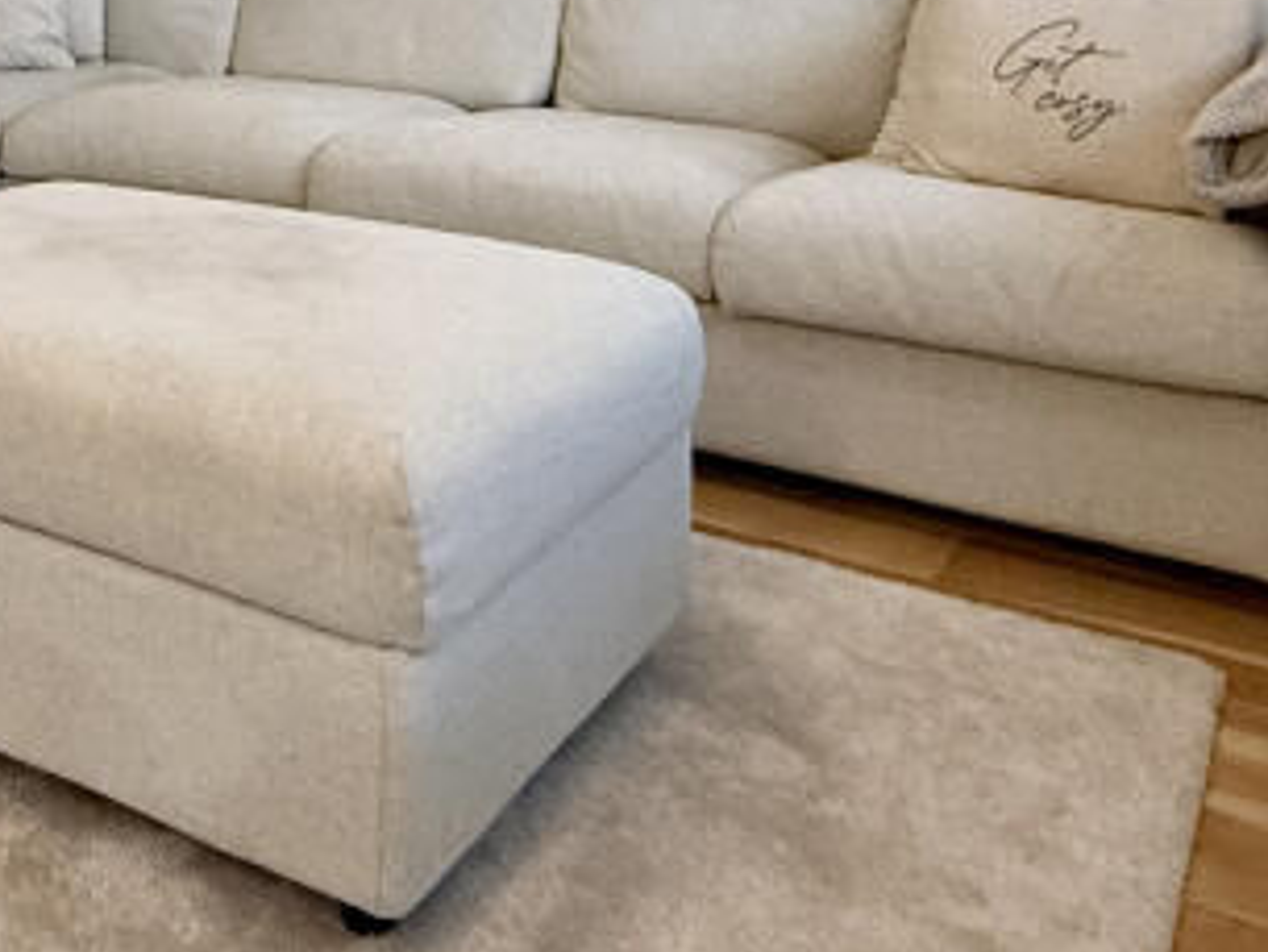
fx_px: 1722
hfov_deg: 38.5
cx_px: 208
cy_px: -166
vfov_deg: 27.5
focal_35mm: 47
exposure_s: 1/50
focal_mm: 2.22
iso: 500
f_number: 2.2
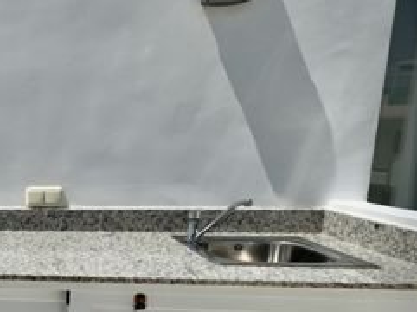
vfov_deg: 34.3
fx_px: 493
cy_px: 232
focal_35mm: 41
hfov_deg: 35.5
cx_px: -89
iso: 40
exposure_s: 1/5650
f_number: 2.2
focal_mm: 2.22
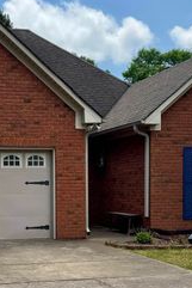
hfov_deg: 19.6
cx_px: 48
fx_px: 551
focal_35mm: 69
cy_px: 207
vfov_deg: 28.9
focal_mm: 6.76
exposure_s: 1/4950
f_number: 1.78
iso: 80
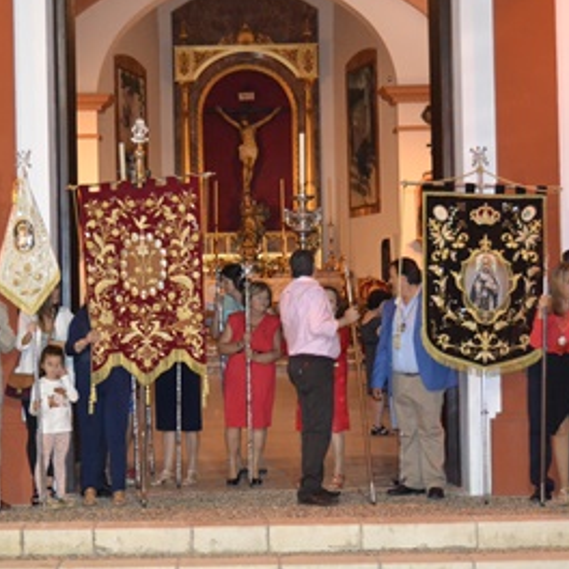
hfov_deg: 19.9
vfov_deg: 19.9
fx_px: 1618
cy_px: 259
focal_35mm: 87
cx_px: 222
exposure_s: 1/60
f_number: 5
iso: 3200
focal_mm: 40
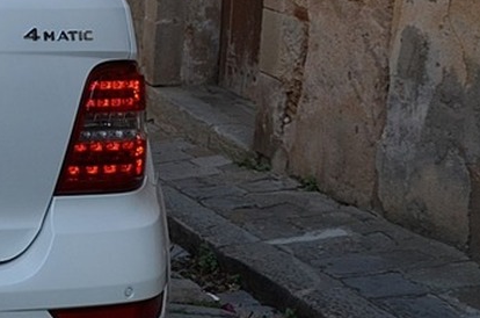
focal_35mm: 102
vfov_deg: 13.3
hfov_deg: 17.9
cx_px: -246
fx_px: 1357
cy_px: 48
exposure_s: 1/200
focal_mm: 22
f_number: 7.1
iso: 200
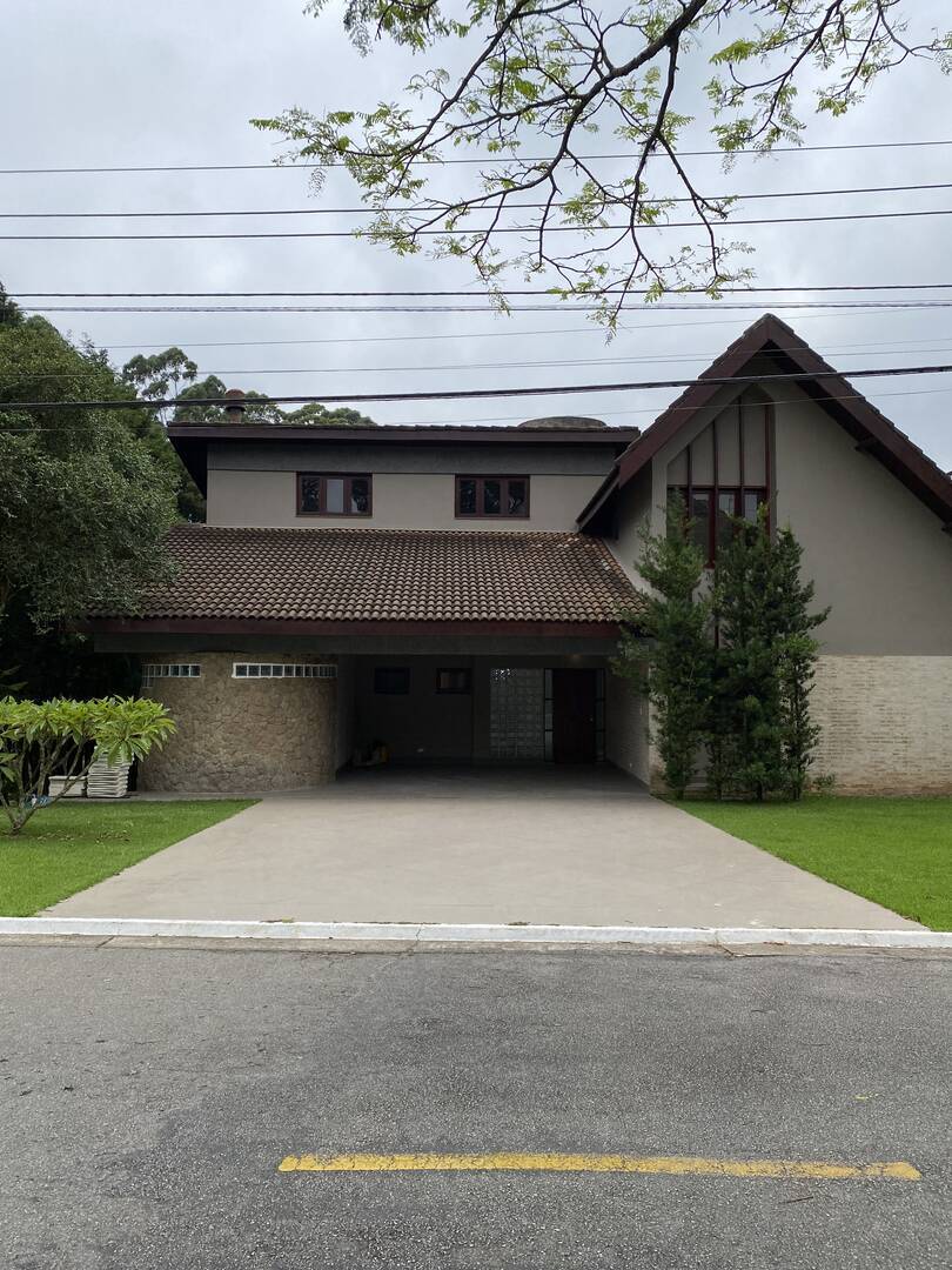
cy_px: 635
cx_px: 476
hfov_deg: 53.1
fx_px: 953
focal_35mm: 26
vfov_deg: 67.3
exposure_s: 1/3984
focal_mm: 4.25
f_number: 1.8
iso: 32
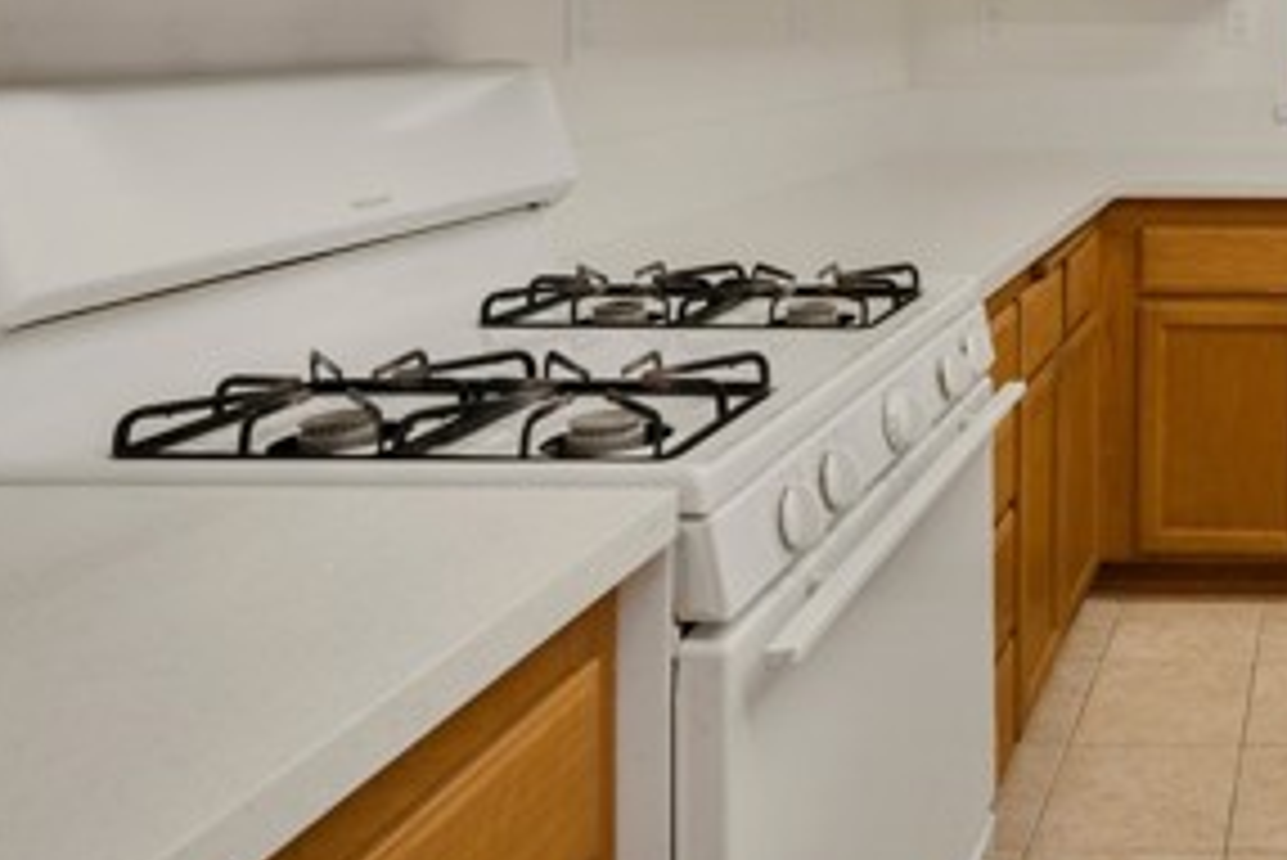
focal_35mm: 38
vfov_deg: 32.4
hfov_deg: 42.3
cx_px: 1341
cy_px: 11
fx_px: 1359
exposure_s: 1/3
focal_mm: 17
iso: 500
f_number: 7.1
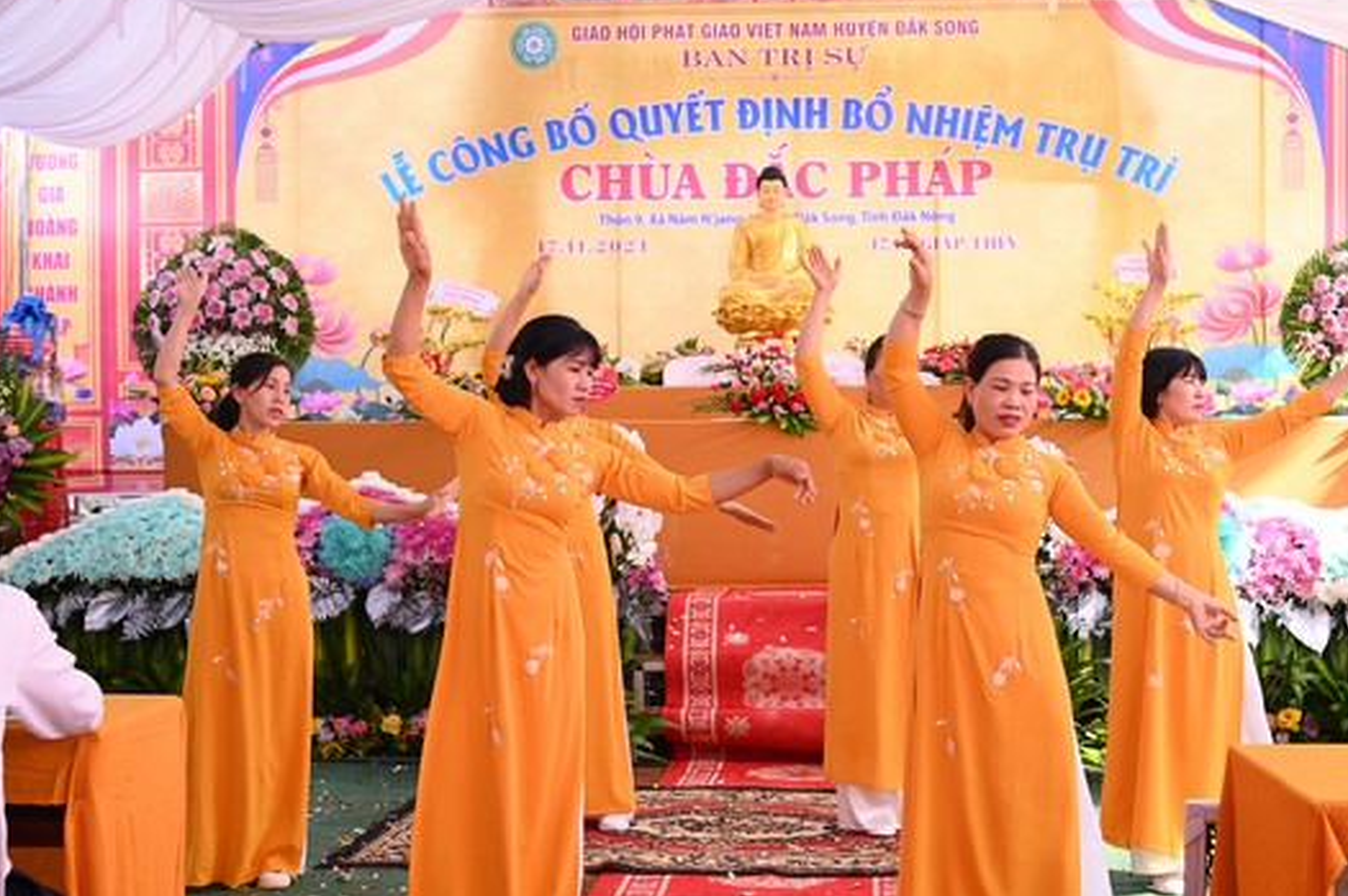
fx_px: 2132
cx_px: 765
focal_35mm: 57
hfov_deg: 35.0
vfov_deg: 23.7
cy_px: 475
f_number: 4.5
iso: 1250
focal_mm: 46
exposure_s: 1/400
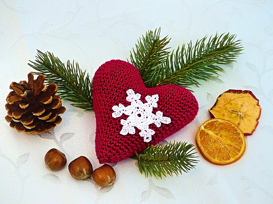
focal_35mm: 99
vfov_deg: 14.9
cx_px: 136
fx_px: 781
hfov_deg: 19.8
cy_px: 102
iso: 400
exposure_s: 1/20
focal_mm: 17.8
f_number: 2.8
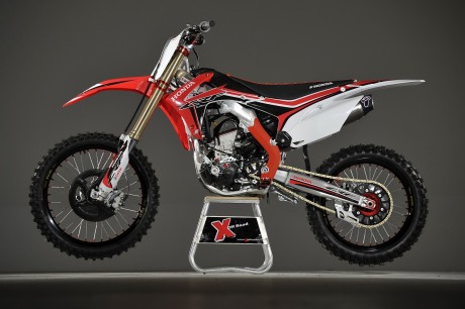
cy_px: 154
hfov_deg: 14.7
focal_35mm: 140
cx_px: 232
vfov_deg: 9.8
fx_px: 1807
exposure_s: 1/250
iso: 320
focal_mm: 140
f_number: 5
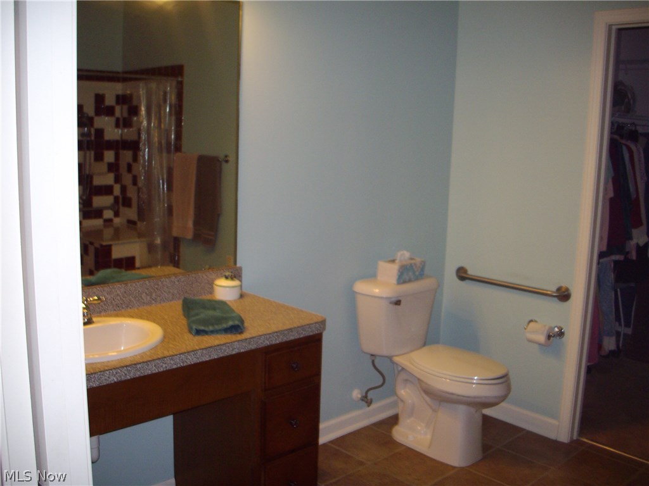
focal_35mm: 37
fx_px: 694
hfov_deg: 50.1
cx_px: 324
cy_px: 243
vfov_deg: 38.7
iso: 160
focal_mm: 6.2
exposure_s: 1/50
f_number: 2.8
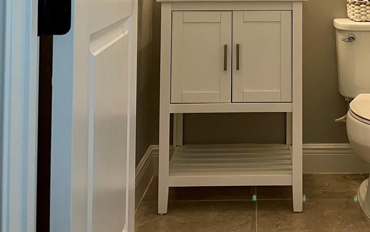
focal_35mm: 56
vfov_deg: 21.7
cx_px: 265
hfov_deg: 35.7
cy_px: -34
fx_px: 565
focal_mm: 4.2
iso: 160
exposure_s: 1/60
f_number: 1.6
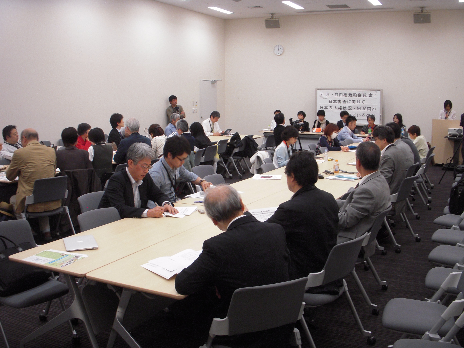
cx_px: 232
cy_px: 174
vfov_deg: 37.7
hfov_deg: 49.0
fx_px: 509
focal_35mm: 38
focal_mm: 6.3
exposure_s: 1/30
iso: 200
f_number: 3.3
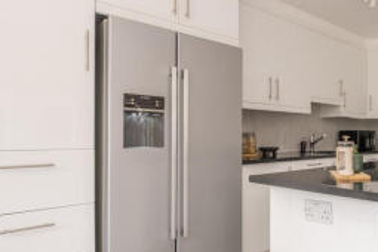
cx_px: 295
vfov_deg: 46.4
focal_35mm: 28
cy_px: 128
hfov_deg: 60.9
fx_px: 294
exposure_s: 1/4
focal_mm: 10
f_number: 7.1
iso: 320
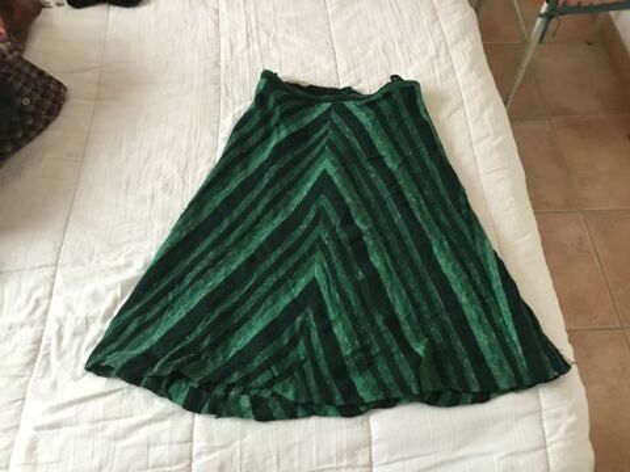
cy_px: 236
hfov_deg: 58.4
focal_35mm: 31
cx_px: 315
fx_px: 564
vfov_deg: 45.4
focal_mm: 3.3
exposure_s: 1/33
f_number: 2.4
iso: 160
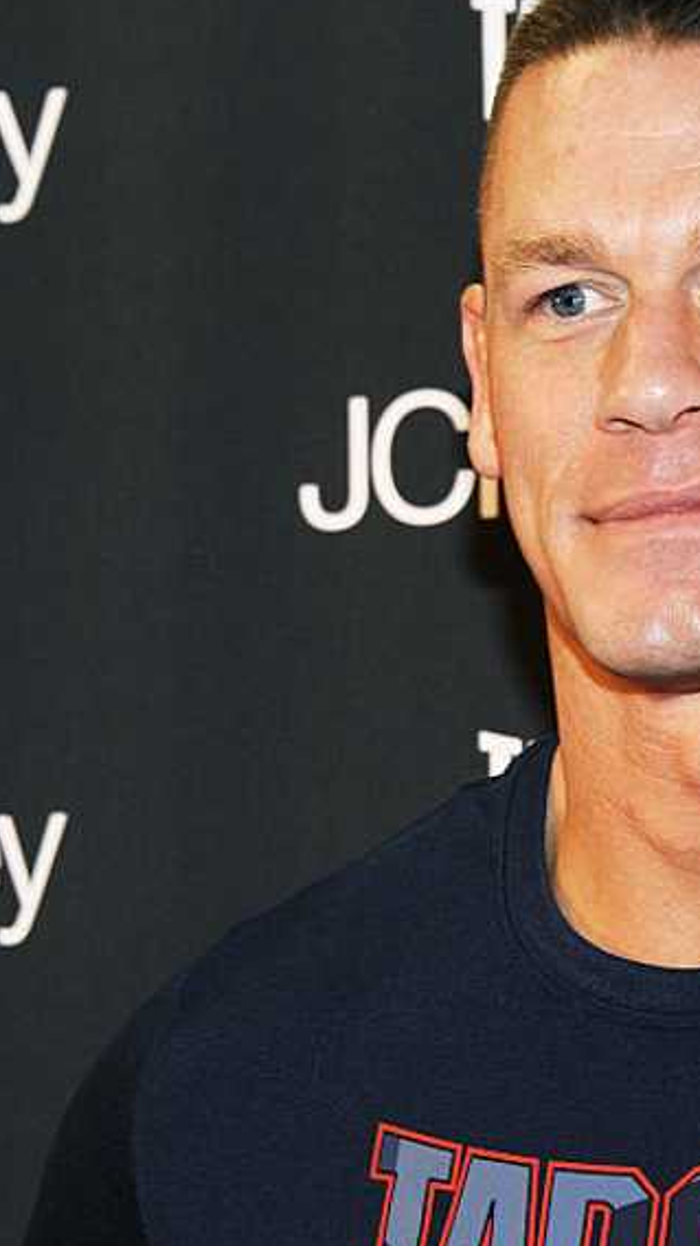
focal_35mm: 252
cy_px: 686
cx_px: 733
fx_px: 8325
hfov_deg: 4.8
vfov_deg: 8.6
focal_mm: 122
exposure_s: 1/160
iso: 800
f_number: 7.1
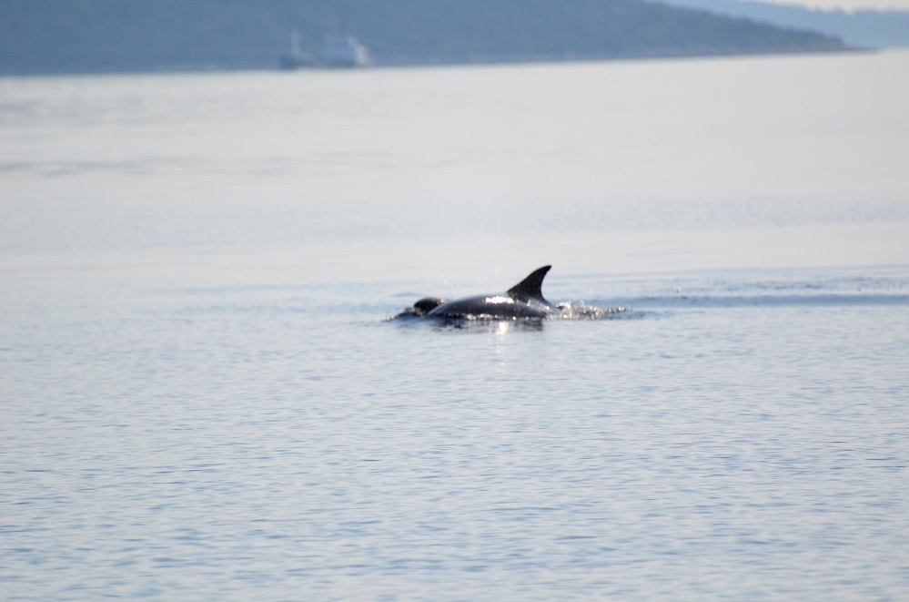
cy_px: 301
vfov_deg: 3.0
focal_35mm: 450
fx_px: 11335
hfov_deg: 4.6
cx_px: 454
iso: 400
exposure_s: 1/3200
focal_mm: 300
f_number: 5.6
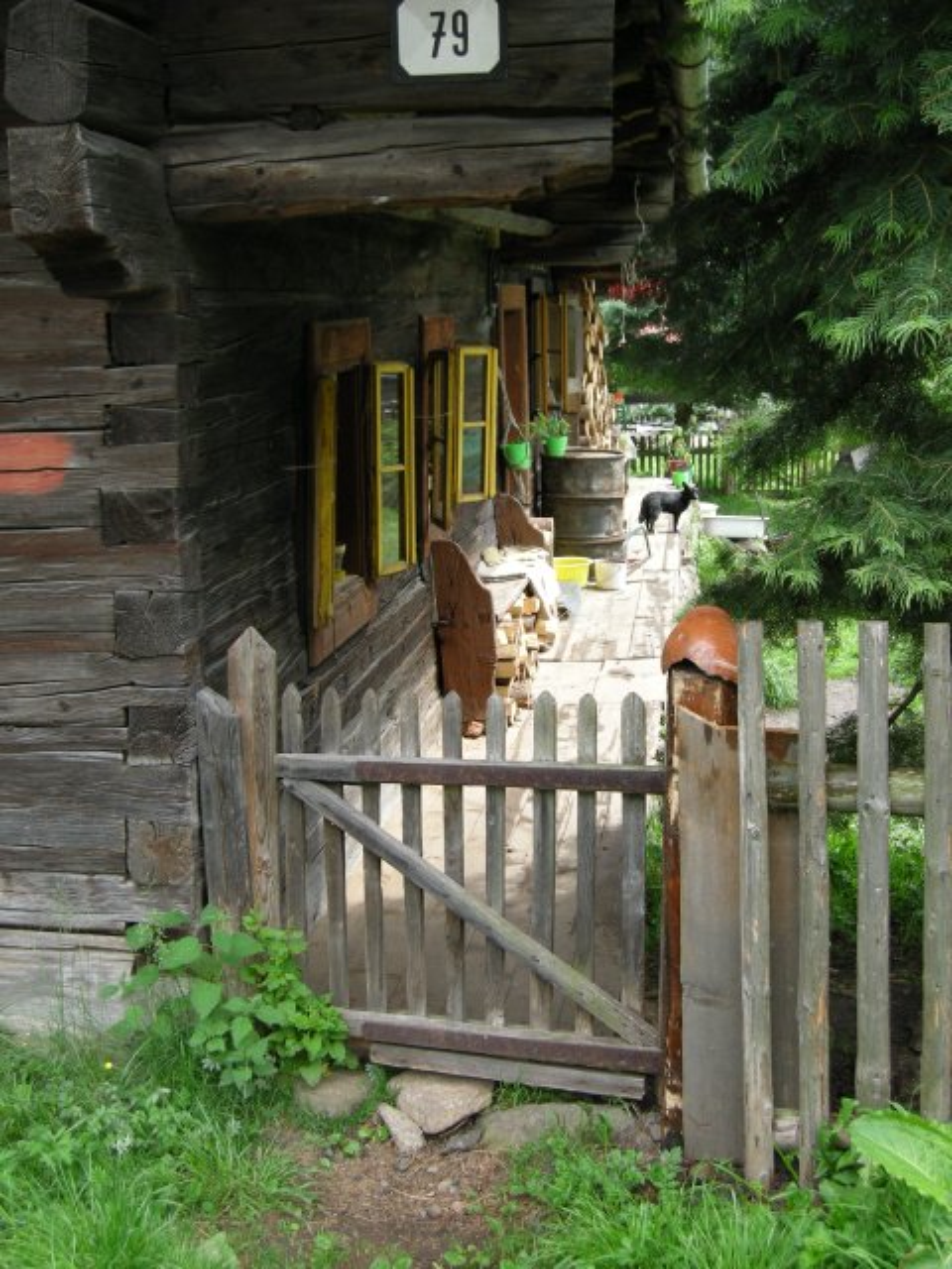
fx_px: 1760
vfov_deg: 39.7
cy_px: 634
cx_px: 476
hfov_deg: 30.3
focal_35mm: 48
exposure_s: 1/120
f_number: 3.9
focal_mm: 10.1
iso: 100
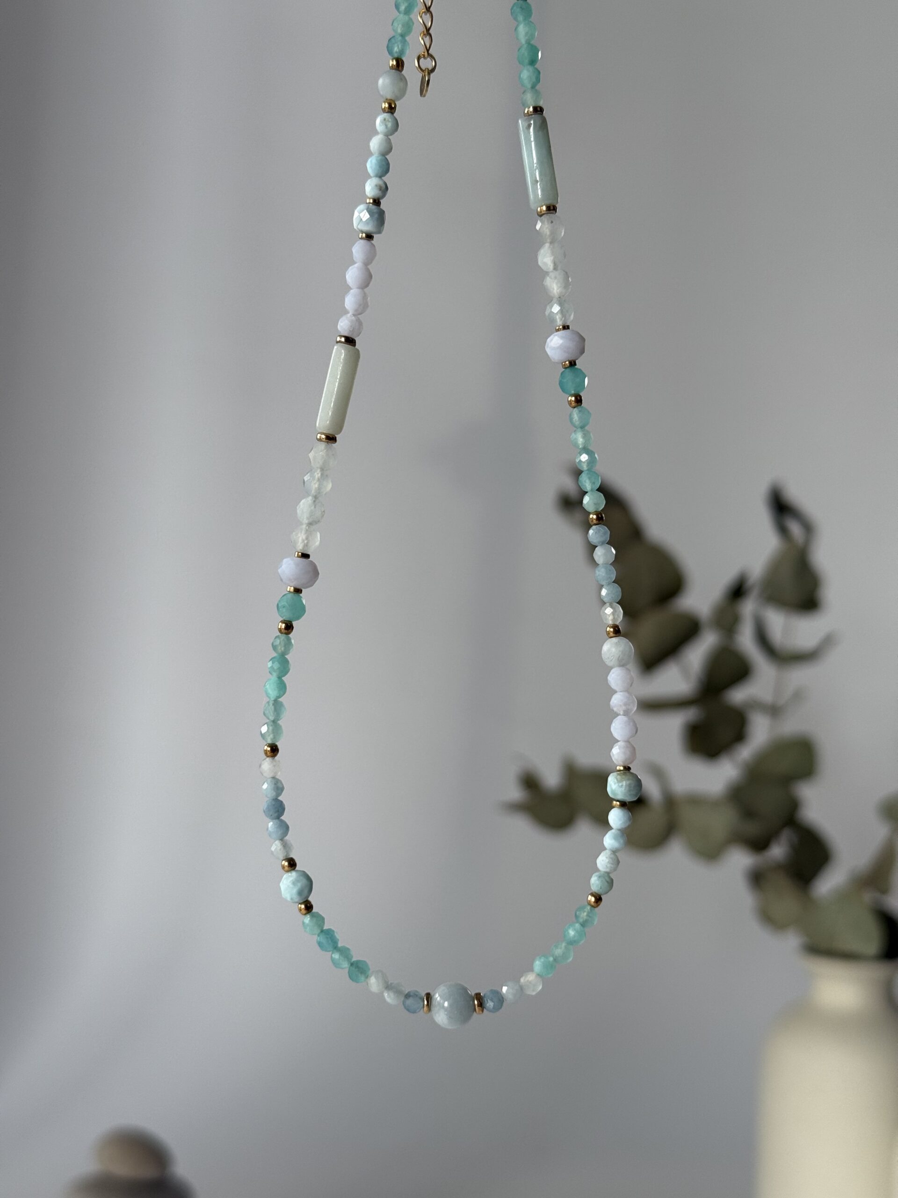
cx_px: 449
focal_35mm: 48
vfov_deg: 39.7
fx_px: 1660
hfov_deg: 30.3
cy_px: 599
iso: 100
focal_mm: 6.76
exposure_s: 1/120
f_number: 1.78
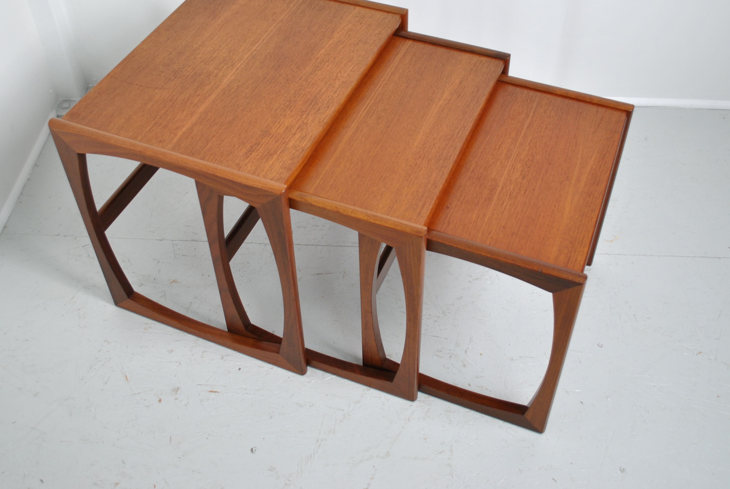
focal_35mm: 40
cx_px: 359
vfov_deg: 33.2
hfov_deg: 48.4
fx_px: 812
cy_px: 166
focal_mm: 20
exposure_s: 1/30
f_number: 4
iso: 250
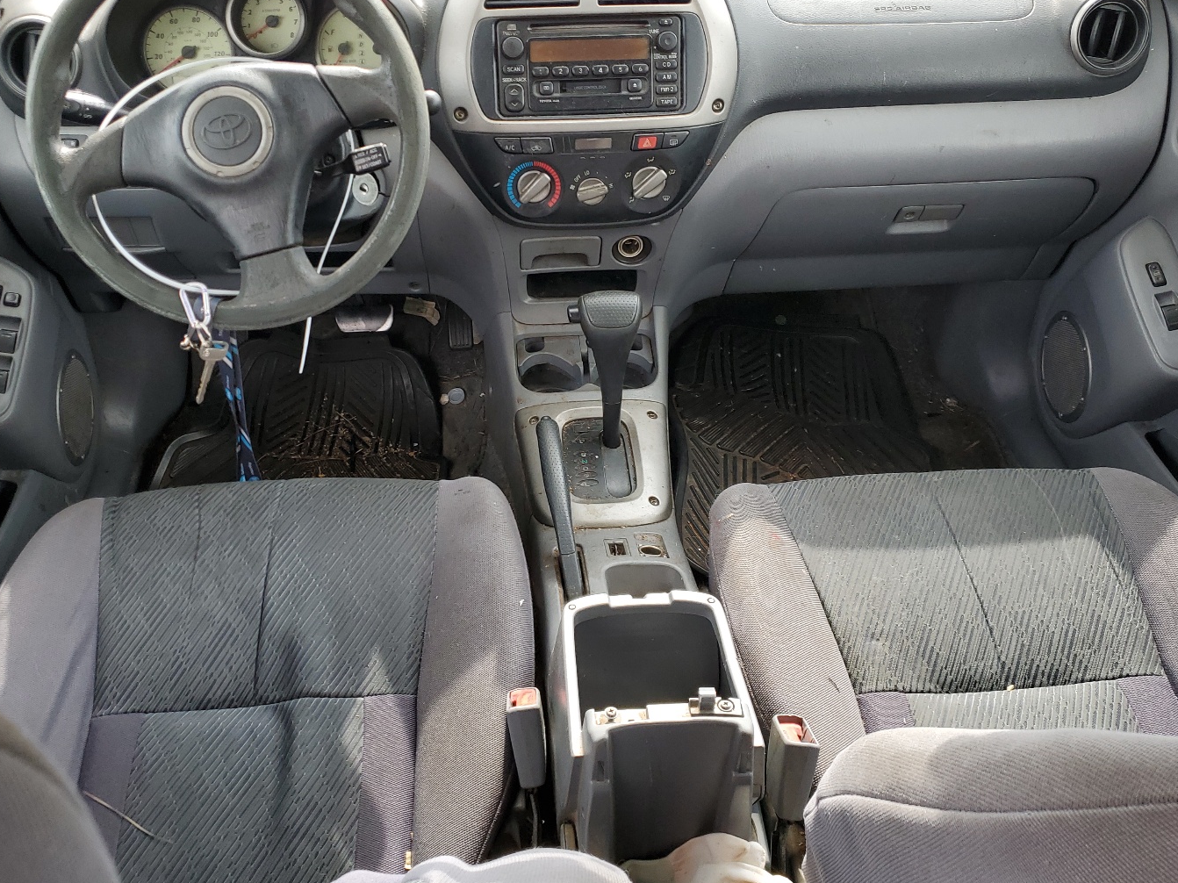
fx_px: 1055
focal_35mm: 31
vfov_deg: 45.4
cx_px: 577
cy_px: 417
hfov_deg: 58.4
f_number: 1.5
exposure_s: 1/200
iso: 50
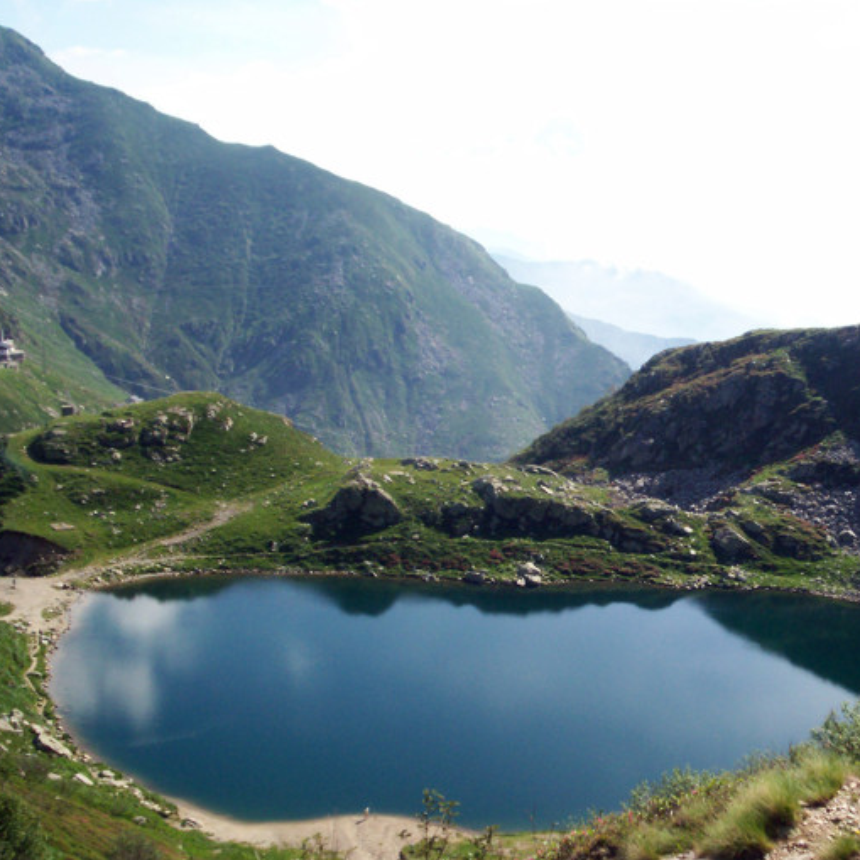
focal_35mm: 50
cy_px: 505
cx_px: 625
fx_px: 1405
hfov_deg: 33.5
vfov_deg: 33.9
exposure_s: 1/389
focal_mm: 5.9
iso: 100
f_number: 4.5
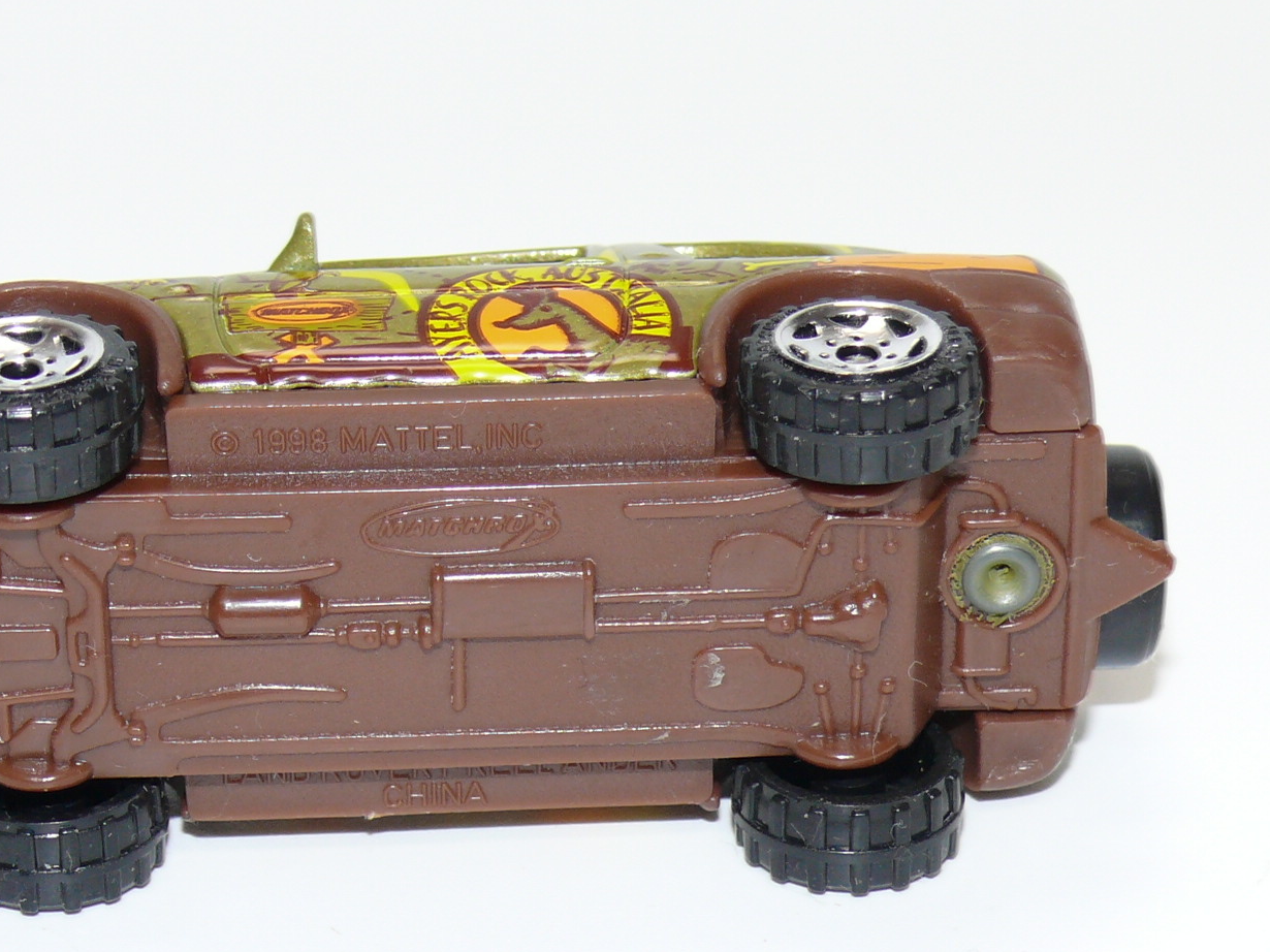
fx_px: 4915
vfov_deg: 11.1
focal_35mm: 134
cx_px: 450
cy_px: 502
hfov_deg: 14.7
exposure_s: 1/30
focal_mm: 13.5
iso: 100
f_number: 4
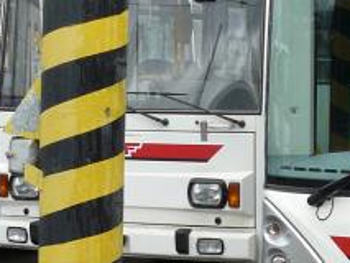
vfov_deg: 11.0
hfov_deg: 13.8
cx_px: 506
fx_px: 1366
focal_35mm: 135
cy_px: 178
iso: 100
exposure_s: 1/250
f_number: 4
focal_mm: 6
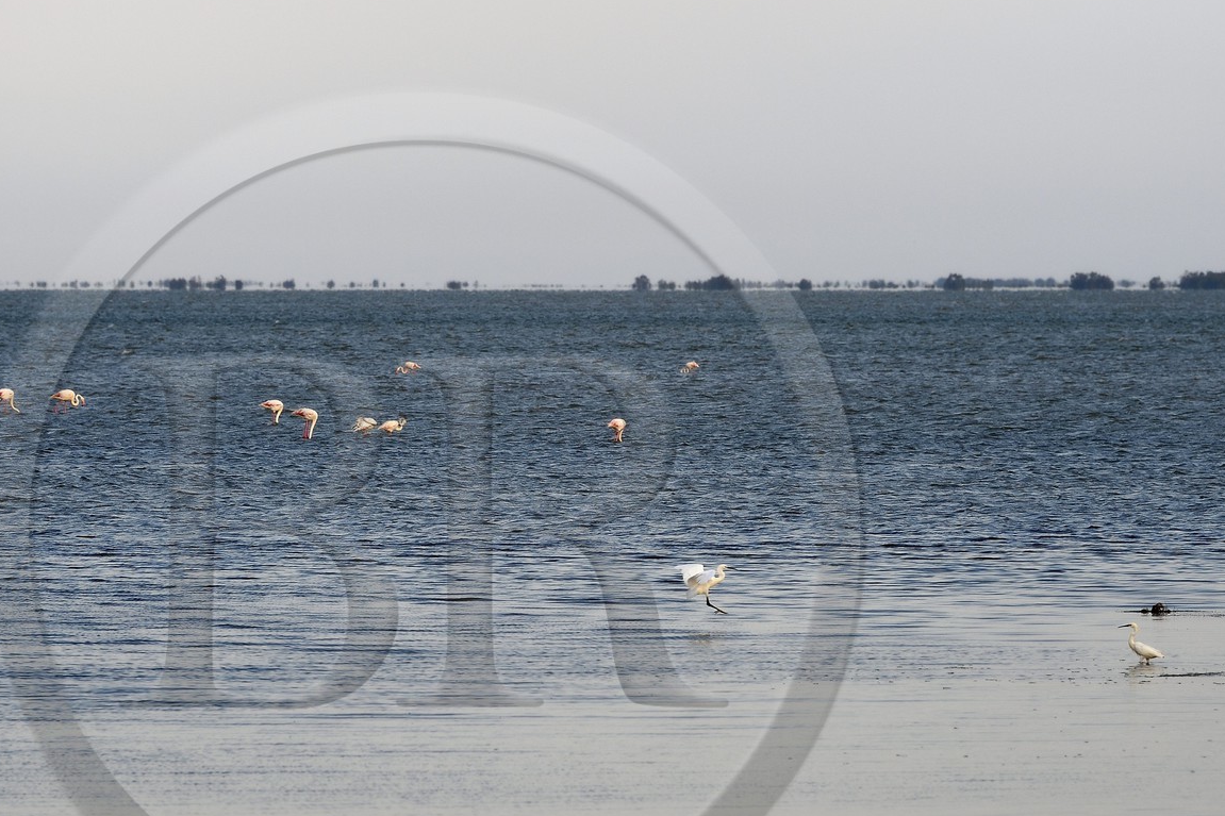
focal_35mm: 278
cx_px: 420
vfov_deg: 4.9
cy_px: 534
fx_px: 9458
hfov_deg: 7.4
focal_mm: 200
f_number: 6.3
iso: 200
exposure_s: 1/400
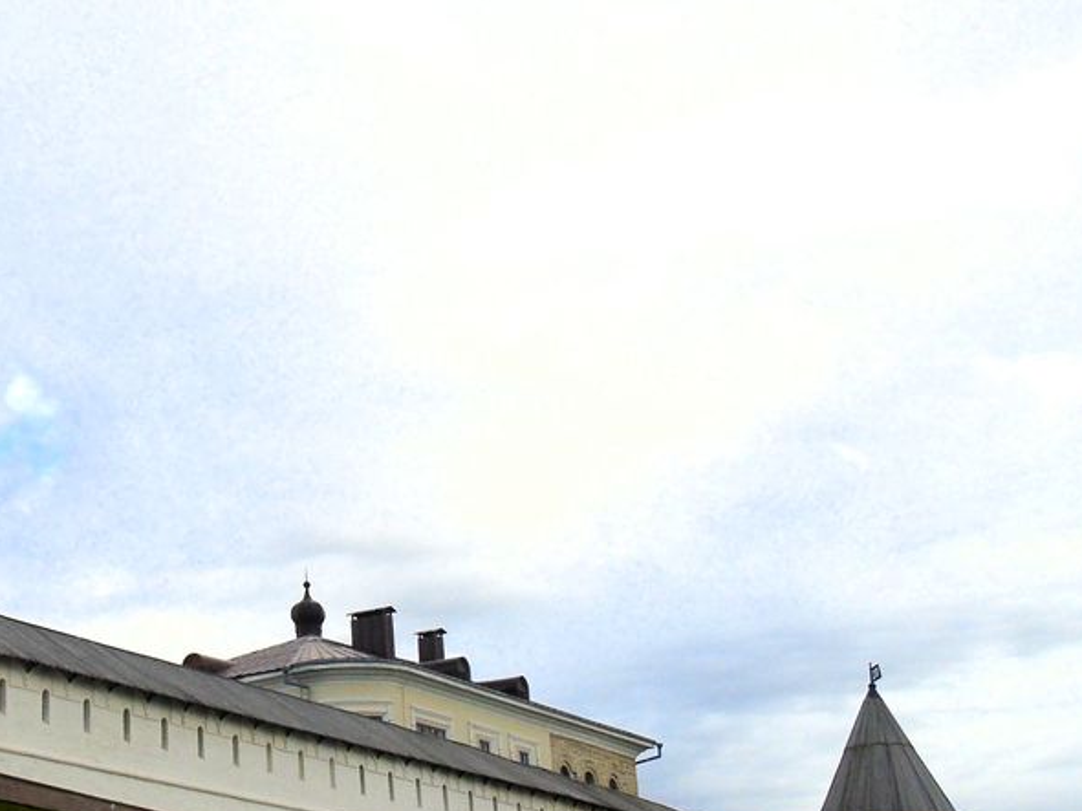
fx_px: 2156
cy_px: 428
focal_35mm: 69
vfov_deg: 21.3
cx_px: 95
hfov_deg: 27.1
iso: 80
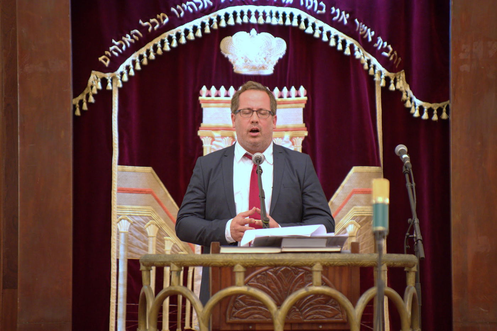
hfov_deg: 10.2
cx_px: 248
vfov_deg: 6.8
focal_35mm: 202
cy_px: 166
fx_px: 2789
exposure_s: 1/60
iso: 1600
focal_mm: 135
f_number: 2.8
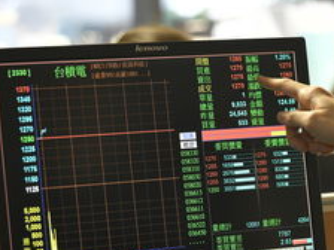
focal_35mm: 232
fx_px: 2239
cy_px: 135
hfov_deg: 8.5
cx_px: 236
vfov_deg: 6.4
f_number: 5.6
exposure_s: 1/40
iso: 1600
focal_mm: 135
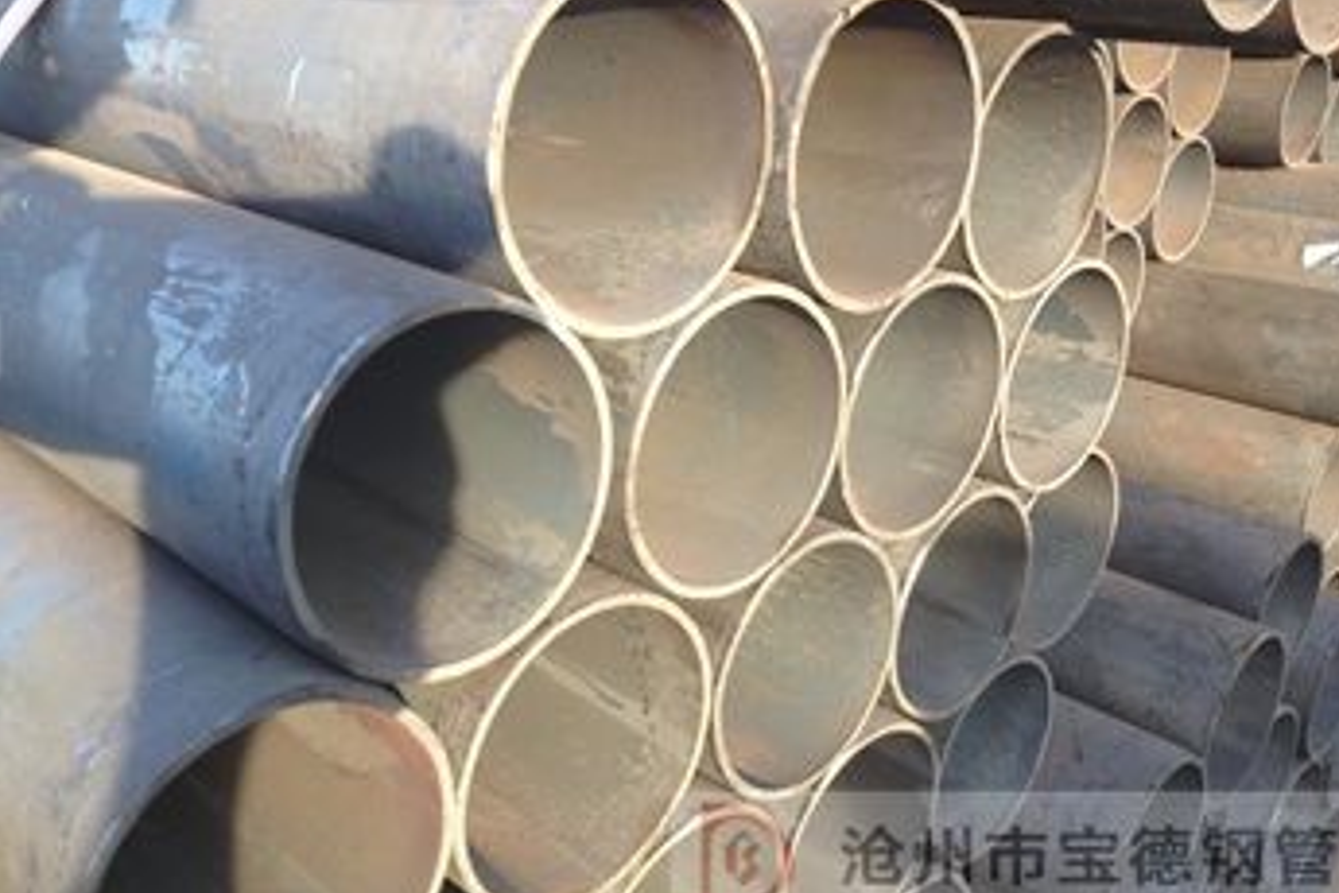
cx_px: 675
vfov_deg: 35.9
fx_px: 1376
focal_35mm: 37
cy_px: 425
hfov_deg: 51.9
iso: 50
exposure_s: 1/156
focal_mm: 4.28
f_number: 2.4
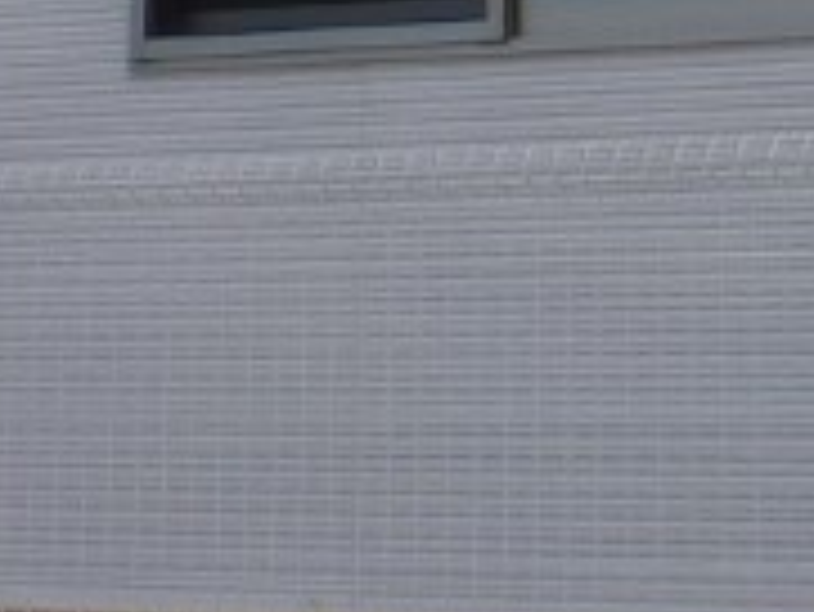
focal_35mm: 223
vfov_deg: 6.1
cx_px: 1178
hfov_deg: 8.7
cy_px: -1364
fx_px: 5247
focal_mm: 4.9
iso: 100
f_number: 3.3
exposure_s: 1/100
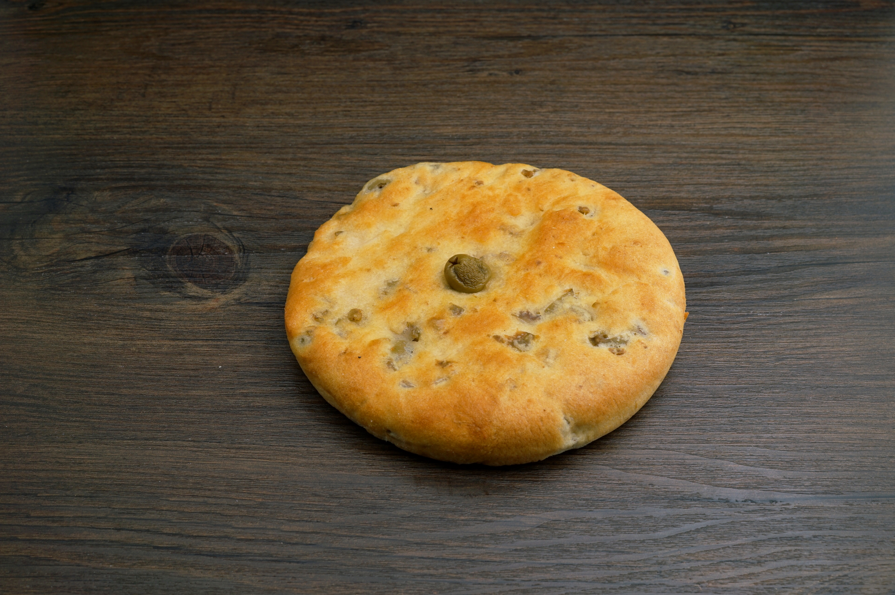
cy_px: 298
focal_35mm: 45
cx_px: 448
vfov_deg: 29.8
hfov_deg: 43.6
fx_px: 1118
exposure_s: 1/15
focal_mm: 30
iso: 100
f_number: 8
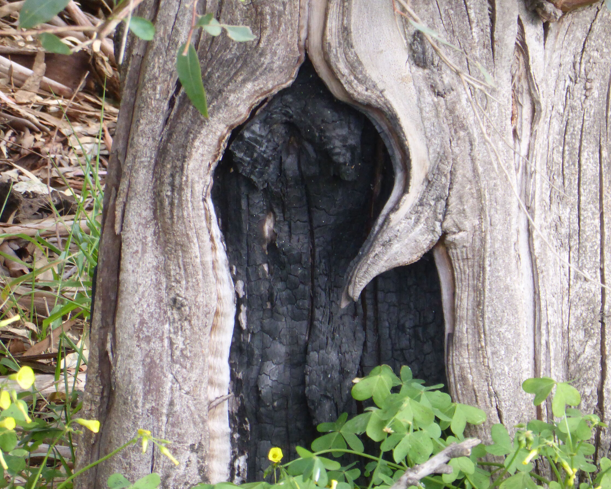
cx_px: 306
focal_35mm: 498
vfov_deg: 3.1
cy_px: 245
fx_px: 9005
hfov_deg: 3.9
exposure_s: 1/125
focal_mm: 77.4
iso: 500
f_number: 6.2
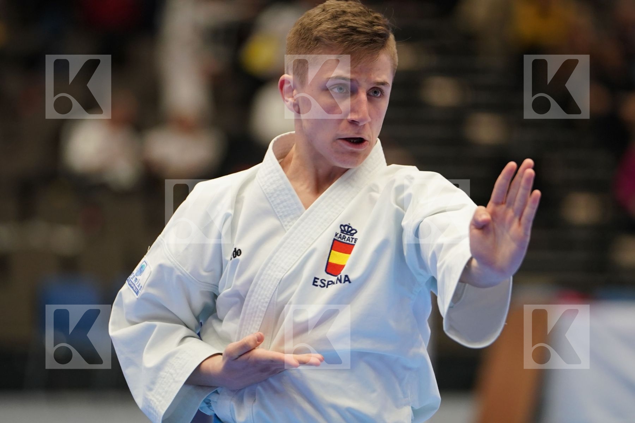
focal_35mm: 271
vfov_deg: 5.1
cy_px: 212
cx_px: 318
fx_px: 4780
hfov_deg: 7.6
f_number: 2.8
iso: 1250
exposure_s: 1/500
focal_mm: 181
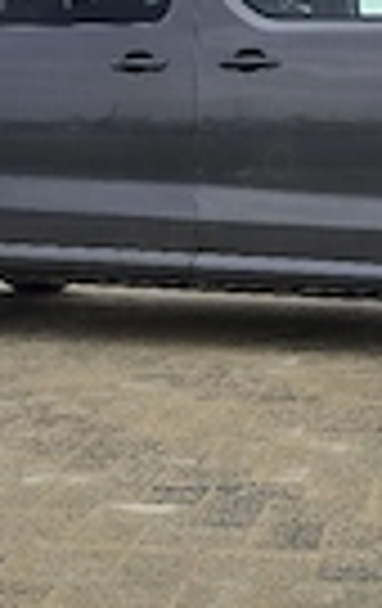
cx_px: 243
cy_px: 302
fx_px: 1193
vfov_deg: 28.5
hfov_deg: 18.2
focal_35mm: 72
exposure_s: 1/345
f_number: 1.7
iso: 12
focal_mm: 6.3
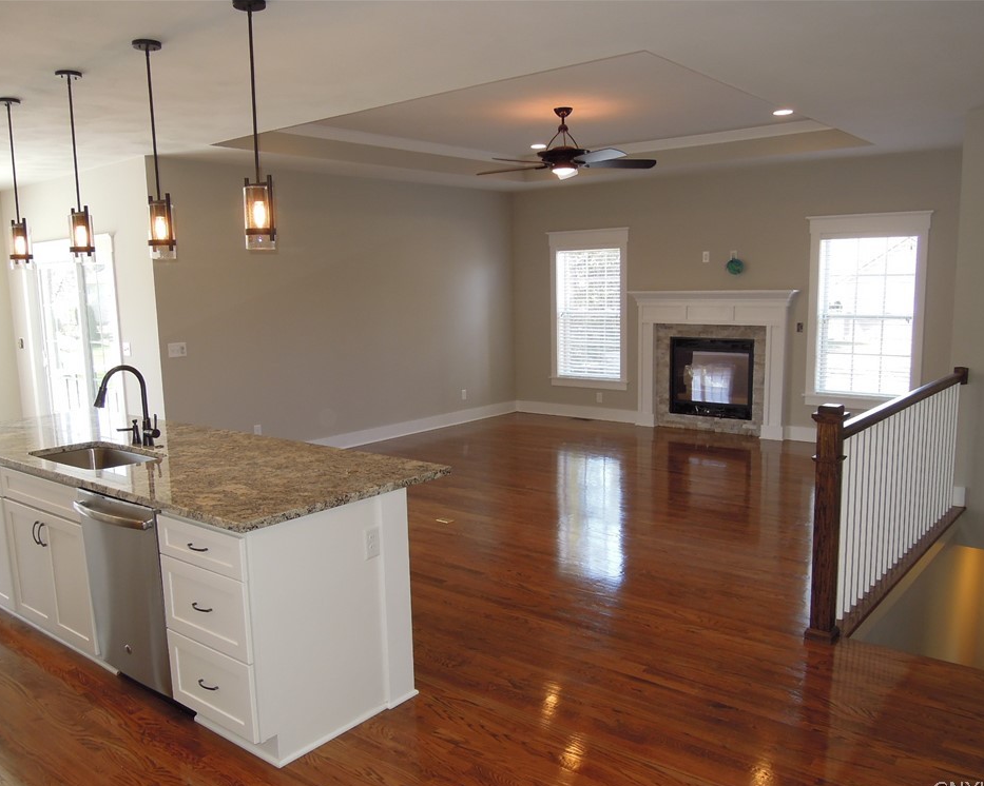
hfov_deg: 58.7
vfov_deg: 48.5
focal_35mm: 30
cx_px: 465
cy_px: 404
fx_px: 873
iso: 160
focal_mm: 5
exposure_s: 1/60
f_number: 2.8
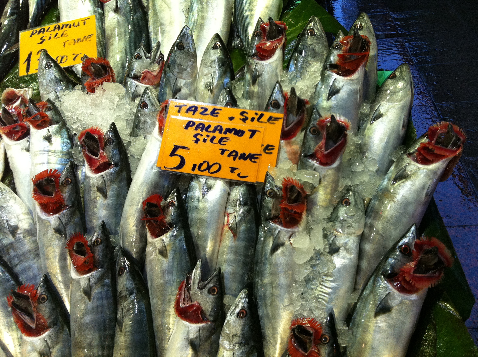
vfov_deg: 40.6
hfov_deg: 52.7
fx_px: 483
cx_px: 239
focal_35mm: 35
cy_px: 178
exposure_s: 1/120
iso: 125
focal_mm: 3.85
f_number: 2.8
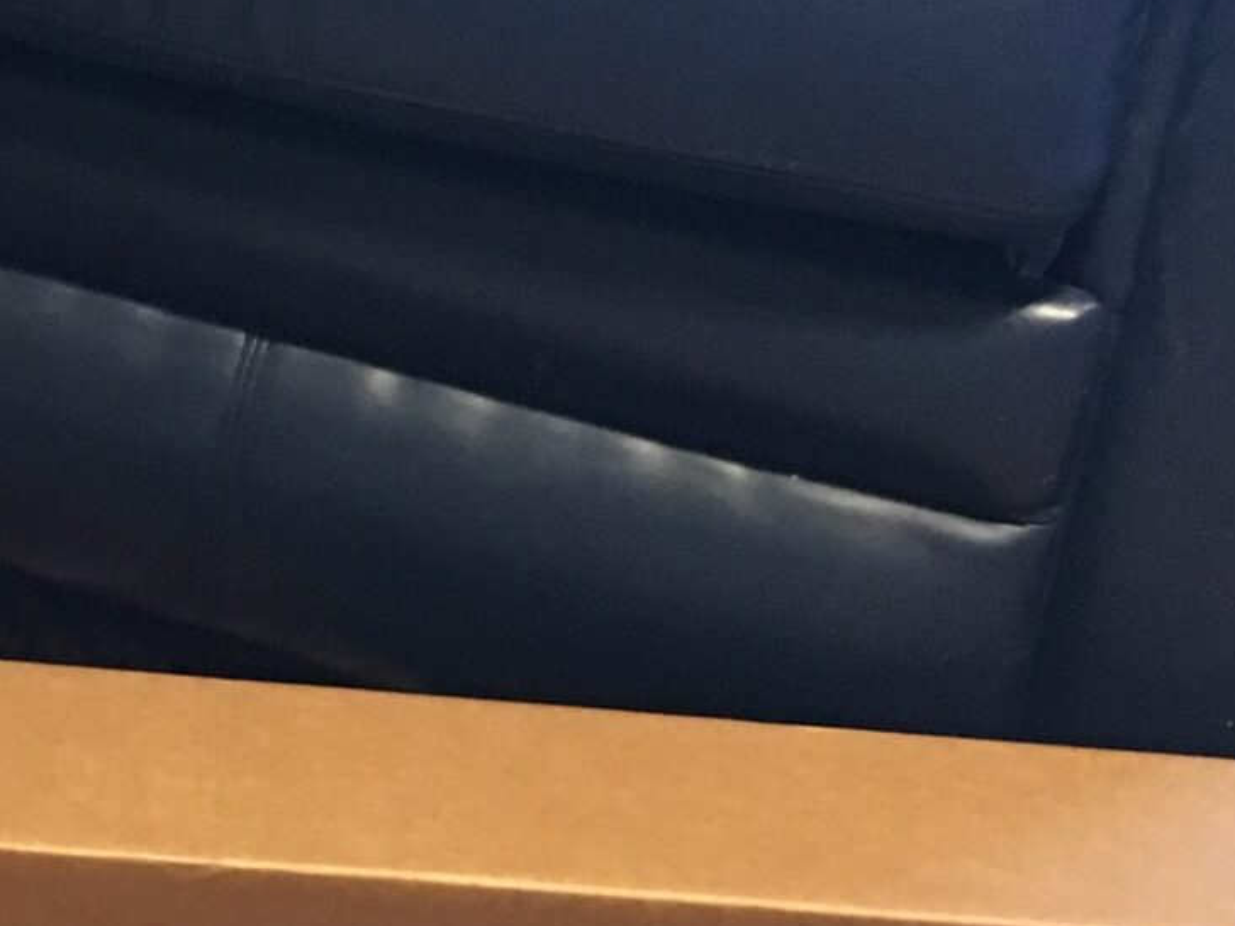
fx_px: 3639
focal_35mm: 102
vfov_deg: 14.4
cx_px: 215
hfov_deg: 19.0
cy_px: 814
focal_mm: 4.15
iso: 250
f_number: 2.2
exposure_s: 1/15
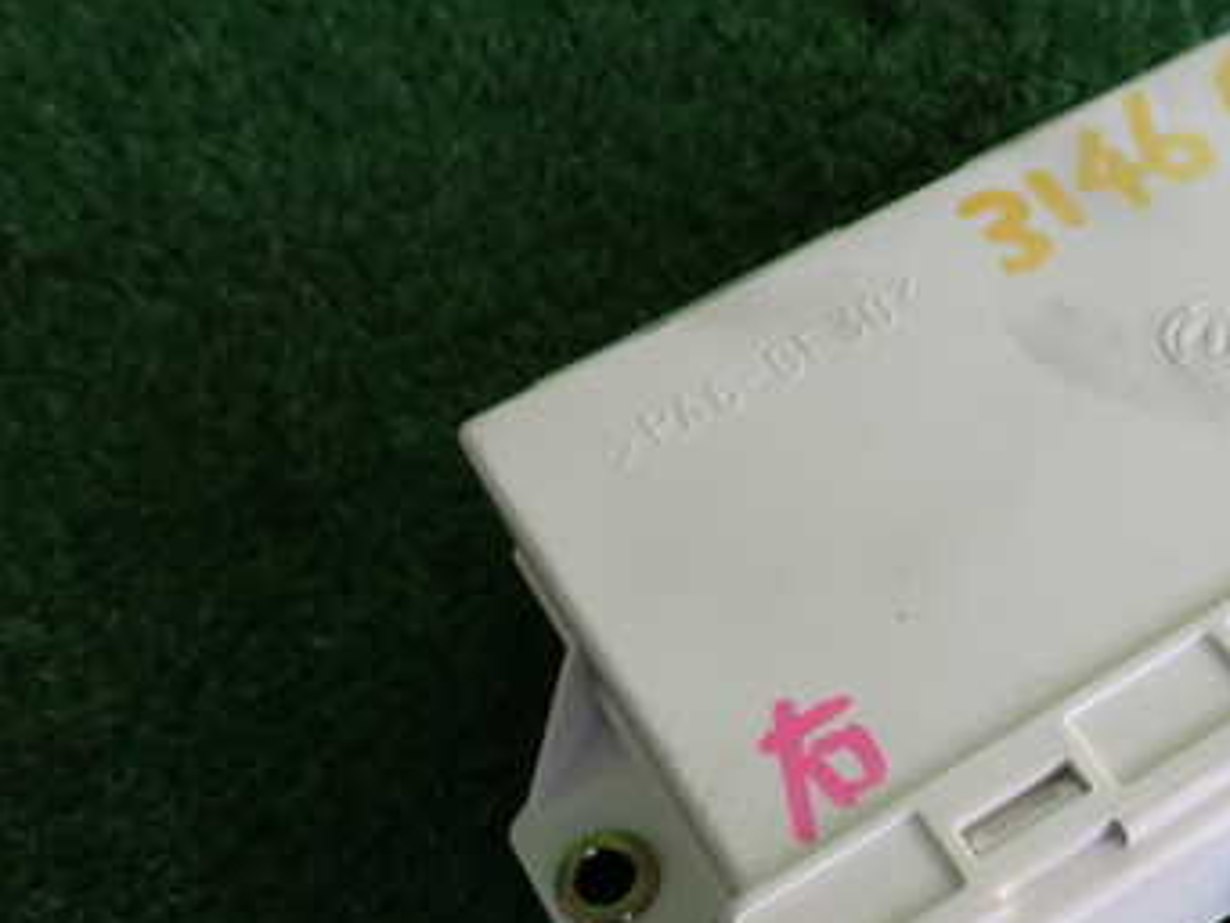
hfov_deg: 41.0
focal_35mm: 44
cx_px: 992
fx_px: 1564
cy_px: 656
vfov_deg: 32.5
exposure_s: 1/160
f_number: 2.8
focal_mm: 4.5
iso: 100
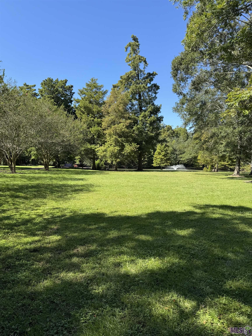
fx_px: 233
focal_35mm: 24
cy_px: 168
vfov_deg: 71.6
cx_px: 126
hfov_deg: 56.8
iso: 80
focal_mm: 6.76
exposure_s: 1/1678
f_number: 1.78
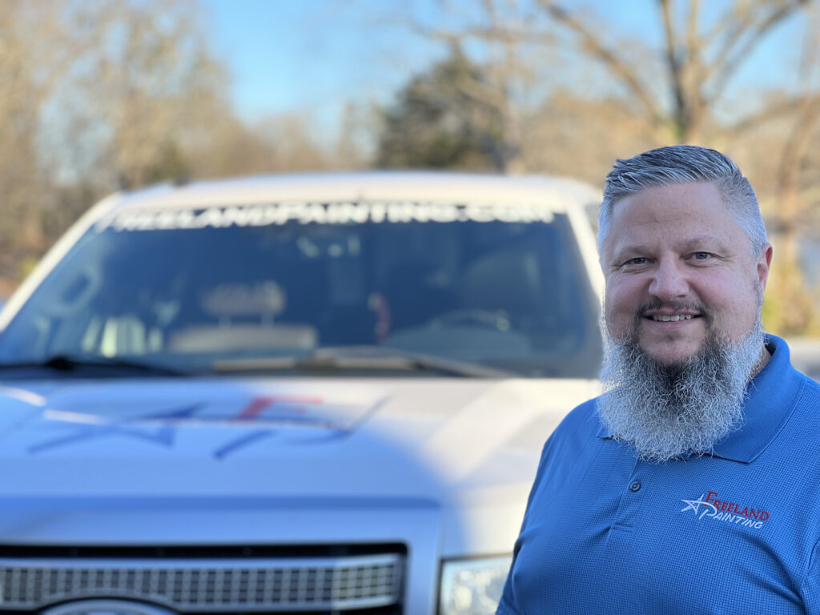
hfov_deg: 25.3
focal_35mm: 77
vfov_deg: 19.1
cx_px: 410
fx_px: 1824
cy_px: 308
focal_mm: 9
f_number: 2.8
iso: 40
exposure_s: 1/150
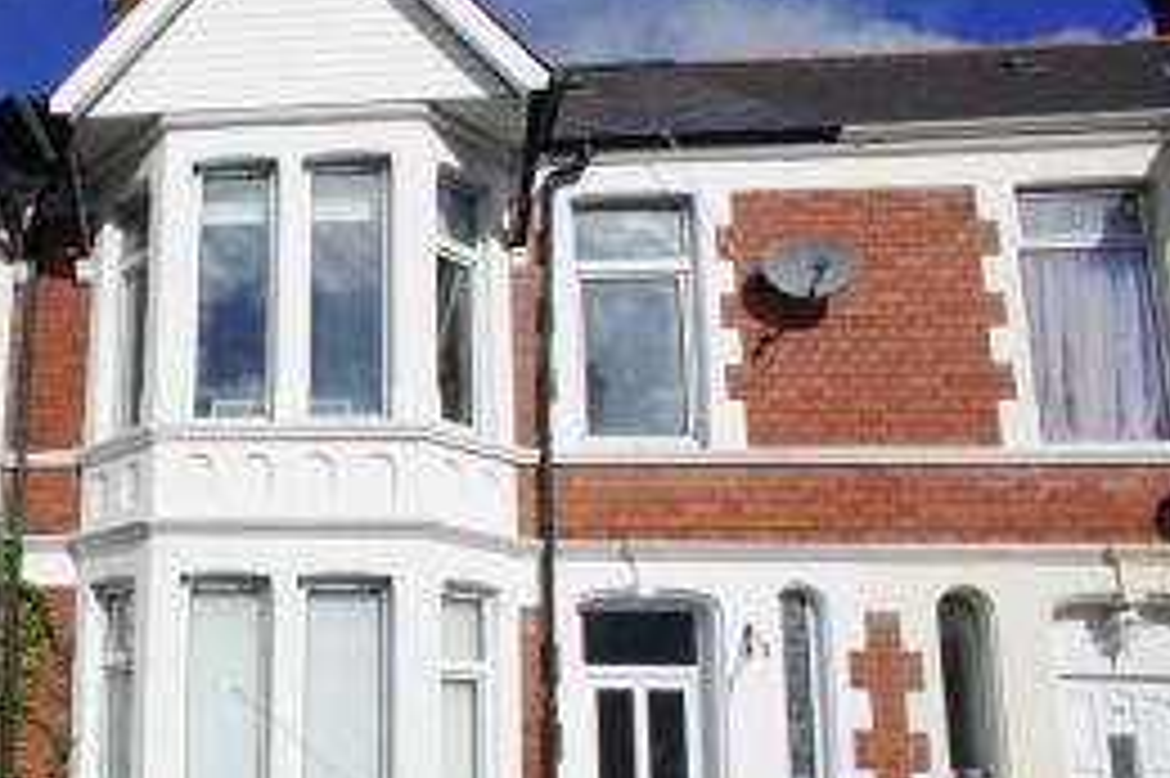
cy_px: 542
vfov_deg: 30.2
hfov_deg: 41.7
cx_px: 162
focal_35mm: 44
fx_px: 1429
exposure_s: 1/400
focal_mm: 16
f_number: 13
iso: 200
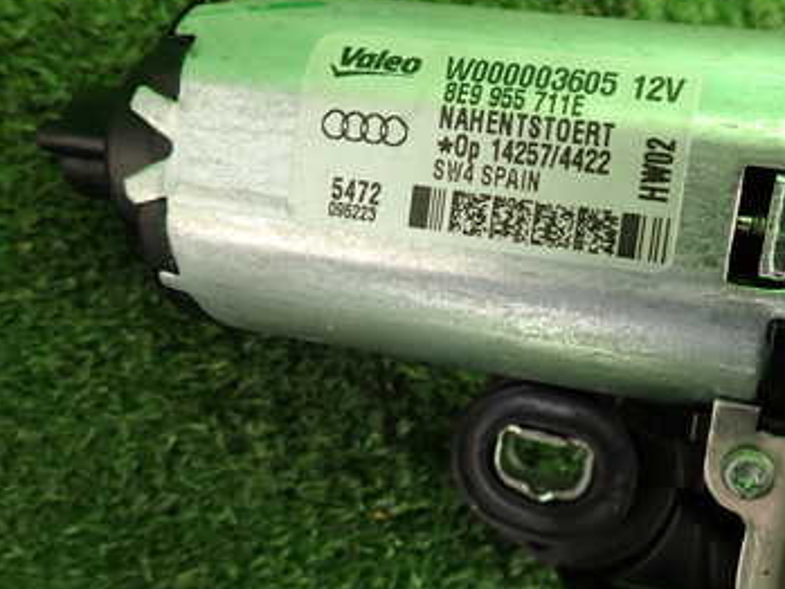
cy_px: 310
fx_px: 975
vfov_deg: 33.6
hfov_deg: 43.5
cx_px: 495
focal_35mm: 43
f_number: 2
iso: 100
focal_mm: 4.5
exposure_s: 1/80
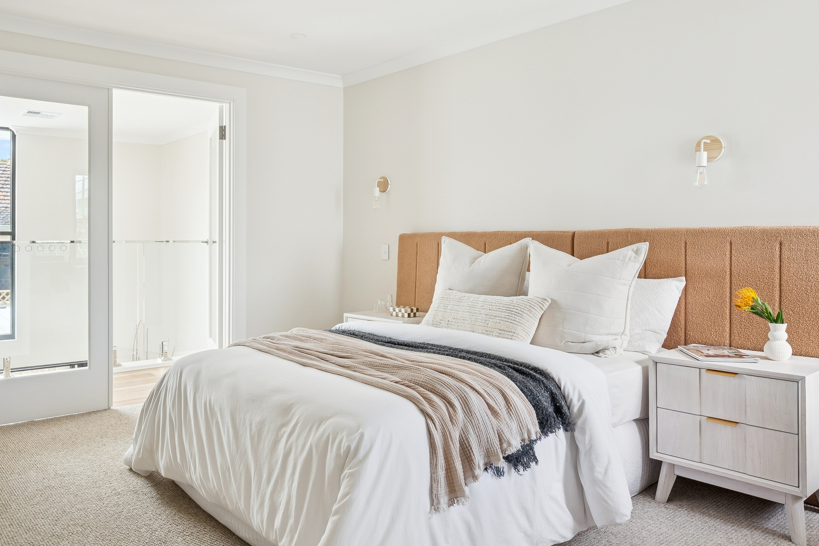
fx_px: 633
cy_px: 257
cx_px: 353
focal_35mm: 28
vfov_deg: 46.6
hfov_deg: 65.5
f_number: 9
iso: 400
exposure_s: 1/25
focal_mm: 16.5
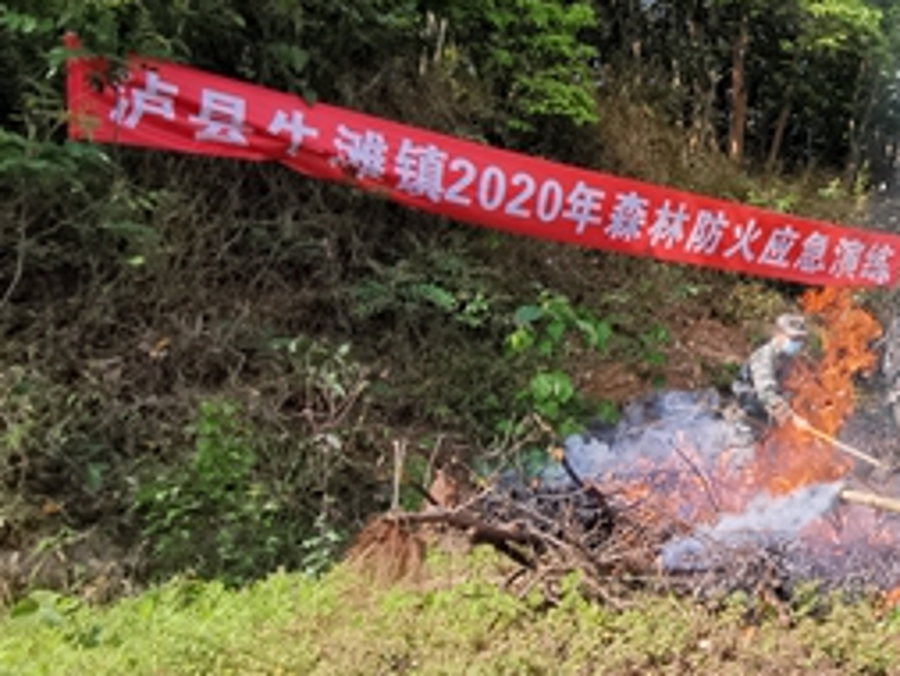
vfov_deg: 33.5
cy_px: 270
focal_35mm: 43
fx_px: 1119
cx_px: 975
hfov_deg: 37.2
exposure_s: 1/838
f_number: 2.2
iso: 50
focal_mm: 2.23
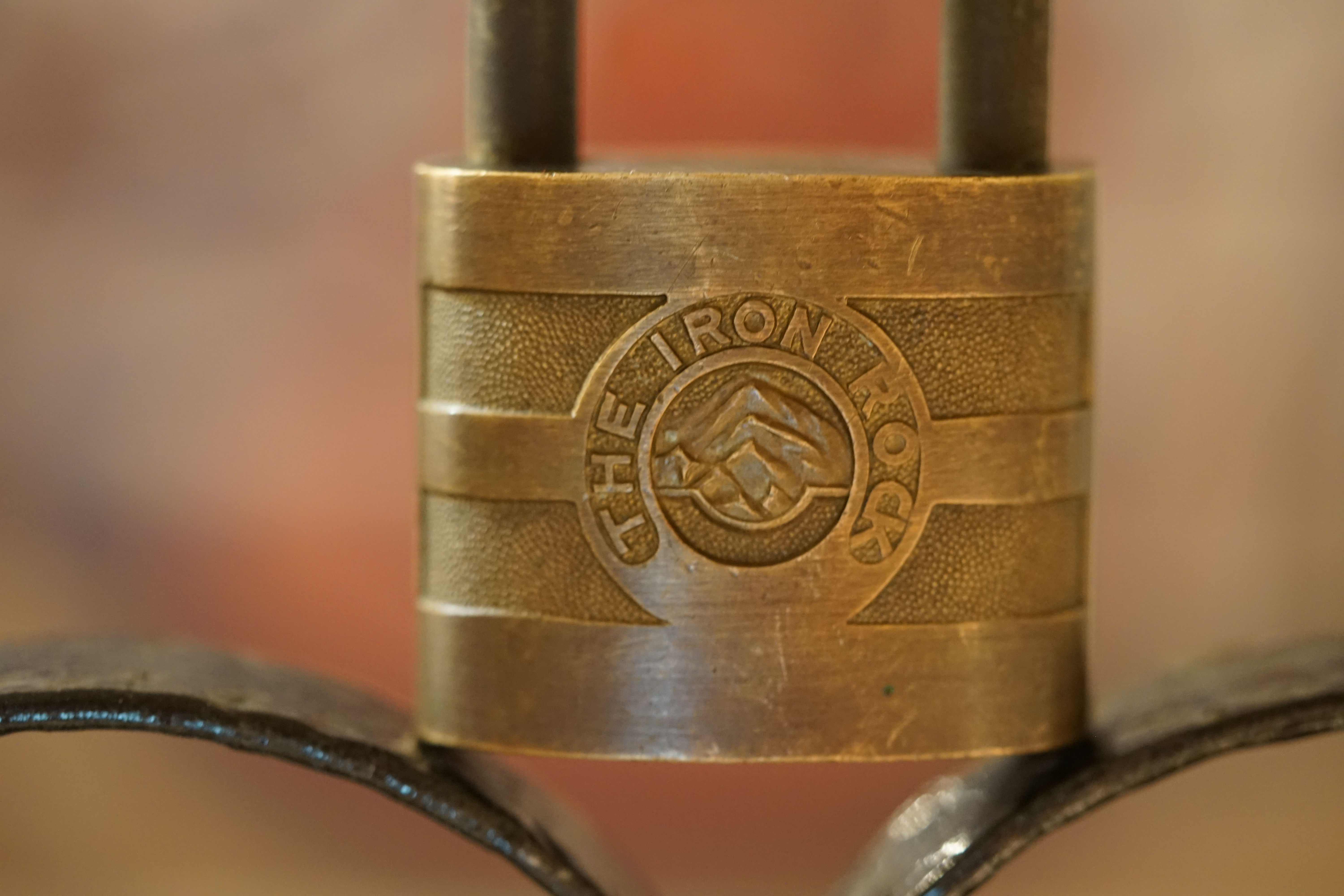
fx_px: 3360
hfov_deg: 22.6
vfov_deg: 15.2
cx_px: 672
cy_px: 448
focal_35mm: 90
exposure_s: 1/100
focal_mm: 90
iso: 4000
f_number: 2.8
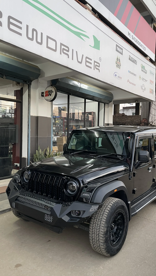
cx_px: 82
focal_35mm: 29
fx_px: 213
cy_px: 140
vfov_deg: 66.1
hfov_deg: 40.2
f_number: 1.6
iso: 160
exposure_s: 1/50
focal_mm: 4.2
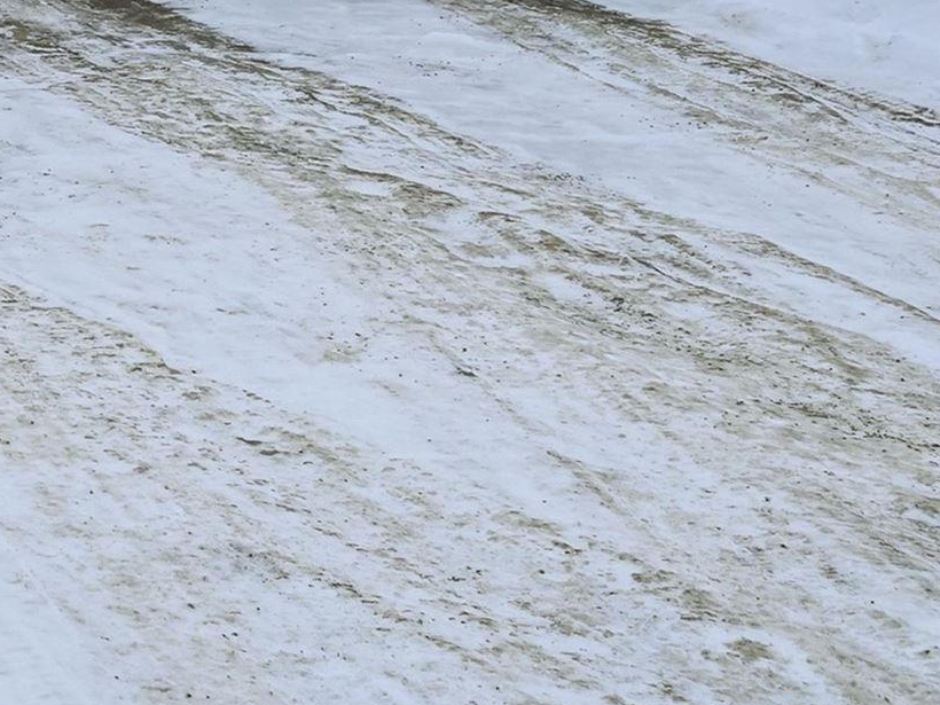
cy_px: -421
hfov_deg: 16.1
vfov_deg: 12.8
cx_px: -620
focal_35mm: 108
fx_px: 2933
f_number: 8
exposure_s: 1/6400
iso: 250
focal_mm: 30
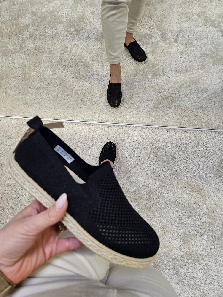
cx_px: 112
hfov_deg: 58.9
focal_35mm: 23
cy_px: 148
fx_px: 198
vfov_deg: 73.9
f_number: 1.8
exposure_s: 1/100
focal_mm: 5.4
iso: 320
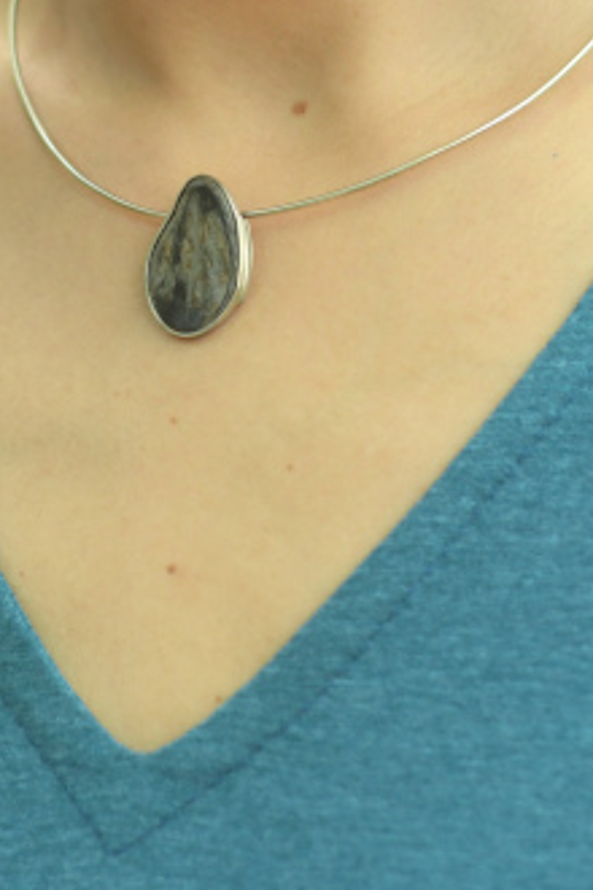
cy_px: 49
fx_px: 4497
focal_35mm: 182
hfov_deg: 7.5
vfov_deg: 11.2
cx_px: 20
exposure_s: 1/800
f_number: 2.5
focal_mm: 50
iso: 800
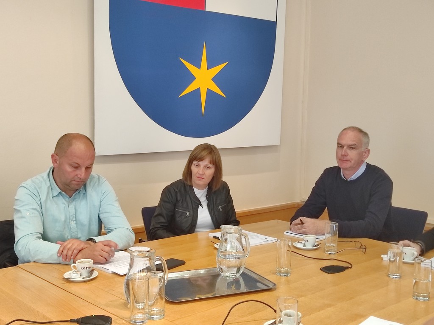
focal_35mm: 25
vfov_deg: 54.8
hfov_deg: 69.4
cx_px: 217
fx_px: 313
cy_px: 162
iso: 940
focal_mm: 4.7
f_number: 1.79
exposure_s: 1/50
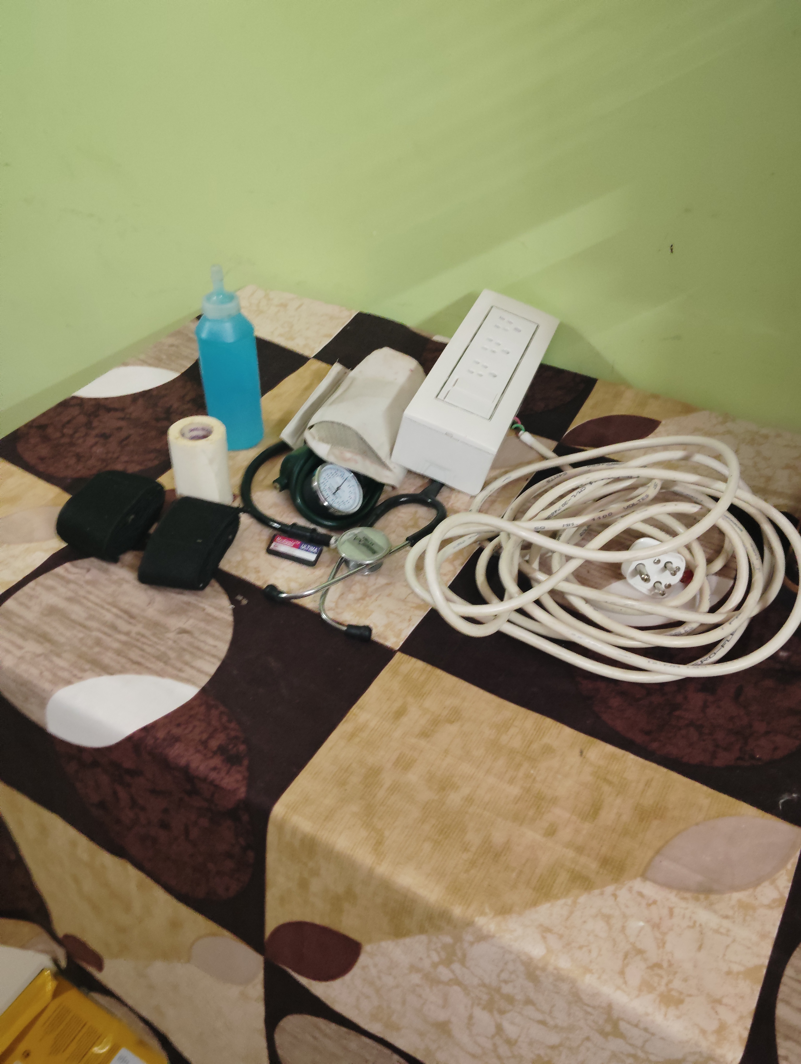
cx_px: 400
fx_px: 892
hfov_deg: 48.3
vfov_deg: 61.6
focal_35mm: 29
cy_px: 532
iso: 663
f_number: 1.8
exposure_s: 1/33.3
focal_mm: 4.25
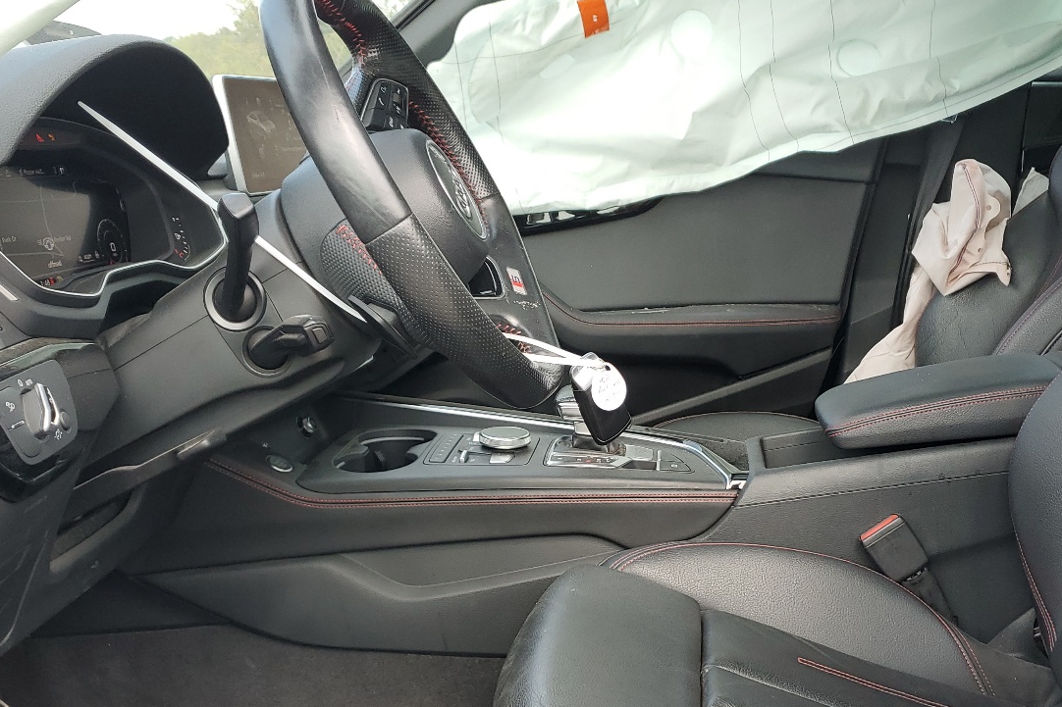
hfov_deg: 48.4
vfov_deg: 32.9
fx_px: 1180
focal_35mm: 40
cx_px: 586
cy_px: 502
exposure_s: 1/238
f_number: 1.5
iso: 50
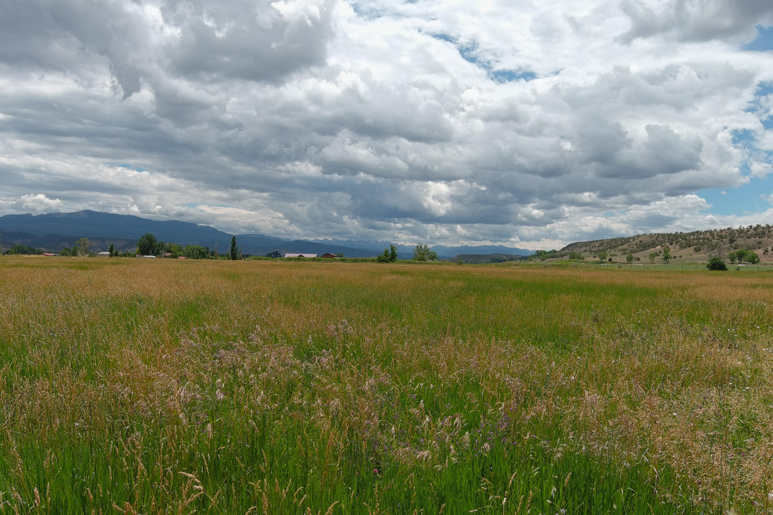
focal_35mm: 29
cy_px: 258
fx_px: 623
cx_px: 386
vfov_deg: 45.0
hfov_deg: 63.7
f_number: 2.8
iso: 100
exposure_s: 1/2000
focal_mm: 10.57
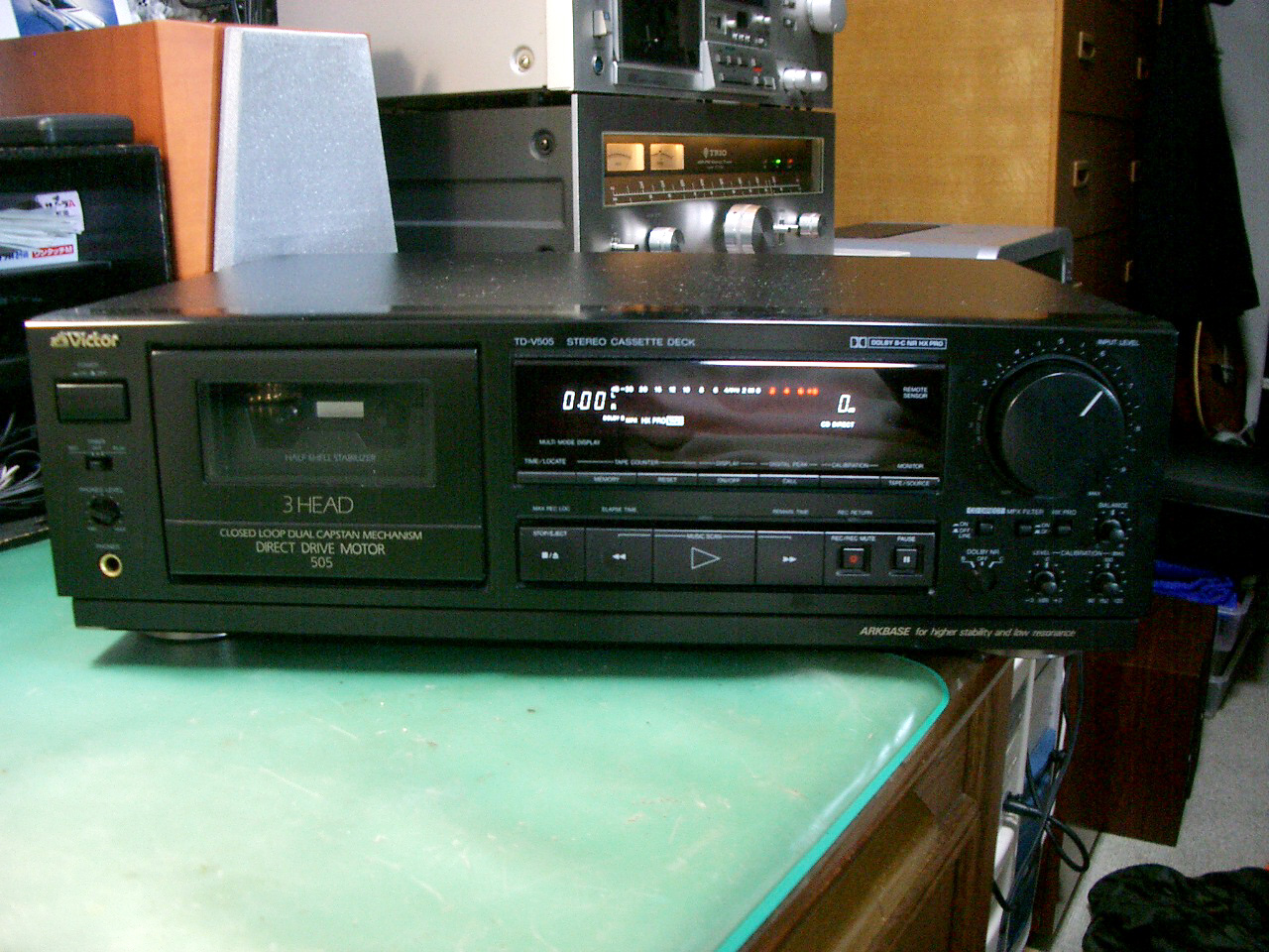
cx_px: 634
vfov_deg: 40.7
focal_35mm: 35
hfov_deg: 52.6
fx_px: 1283
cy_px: 476
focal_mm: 5.8
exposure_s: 1/8
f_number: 2.6
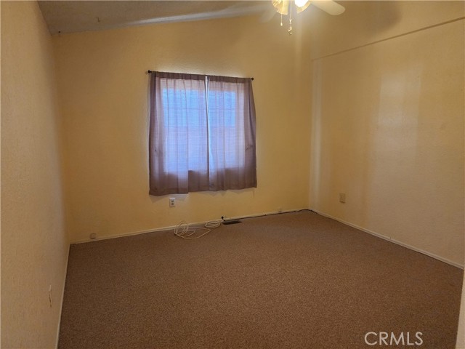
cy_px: 174
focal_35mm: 23
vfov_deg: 58.9
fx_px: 309
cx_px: 232
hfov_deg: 73.9
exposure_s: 1/120
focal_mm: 6.4
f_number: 1.8
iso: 640
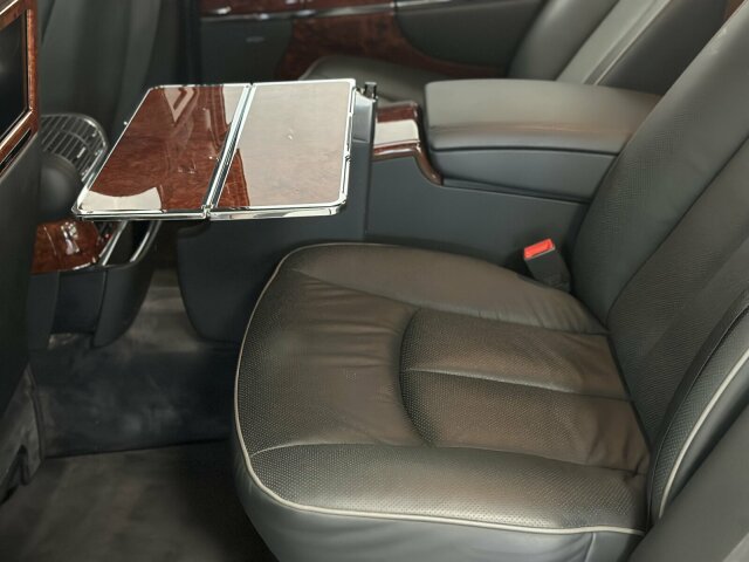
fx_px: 1039
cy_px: 281
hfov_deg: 39.7
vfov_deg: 30.3
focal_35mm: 48
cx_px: 374
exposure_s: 1/30
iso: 800
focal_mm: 6.86
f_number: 1.78
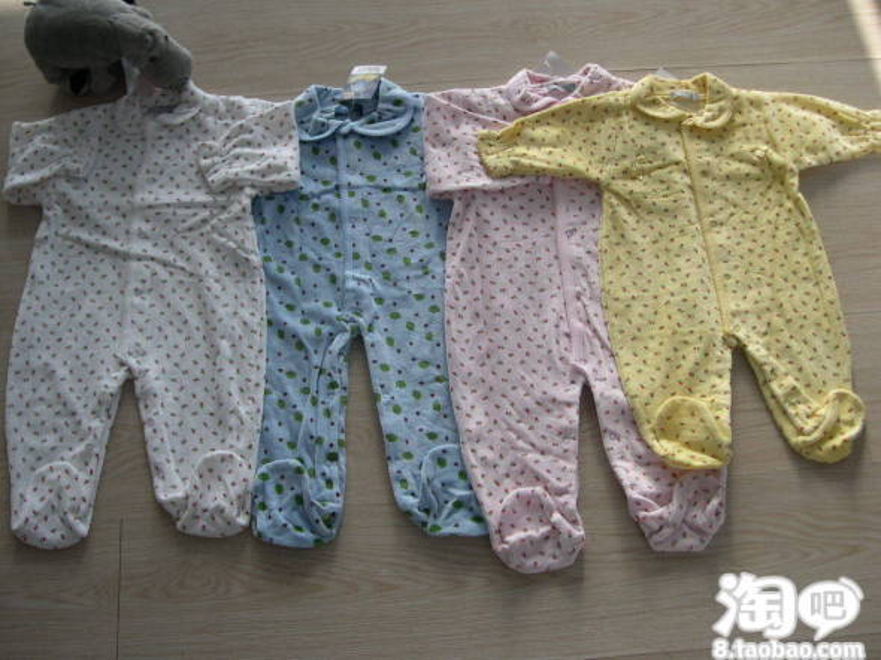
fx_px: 967
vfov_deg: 37.7
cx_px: 440
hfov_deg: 49.0
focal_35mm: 38
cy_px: 330
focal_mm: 8
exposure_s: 1/60.3
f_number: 2.8
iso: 100
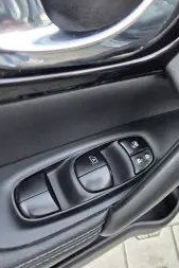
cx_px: 149
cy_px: 130
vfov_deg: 55.8
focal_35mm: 34
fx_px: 253
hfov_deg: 37.2
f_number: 1.8
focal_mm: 5.4
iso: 400
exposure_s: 1/100
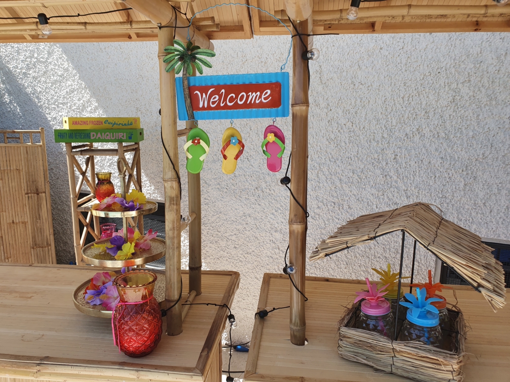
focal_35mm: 26
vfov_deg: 53.1
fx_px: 383
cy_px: 191
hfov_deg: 67.3
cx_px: 255
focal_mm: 4.32
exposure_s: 1/722
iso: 50
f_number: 2.4
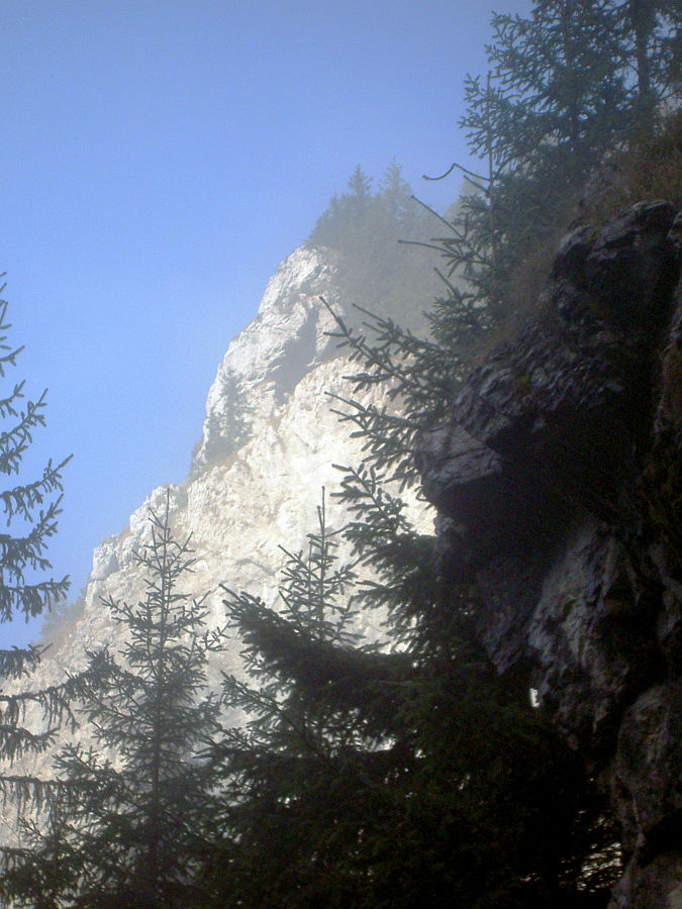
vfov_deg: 19.3
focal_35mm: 102
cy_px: 454
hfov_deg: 14.5
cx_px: 341
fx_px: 2679
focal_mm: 16.8
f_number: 4.9
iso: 100
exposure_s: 1/500
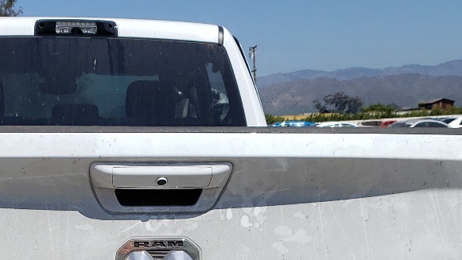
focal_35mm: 78
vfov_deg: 14.3
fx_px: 956
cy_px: 414
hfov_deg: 26.9
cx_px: 125
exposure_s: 1/5000
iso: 50
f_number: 1.5
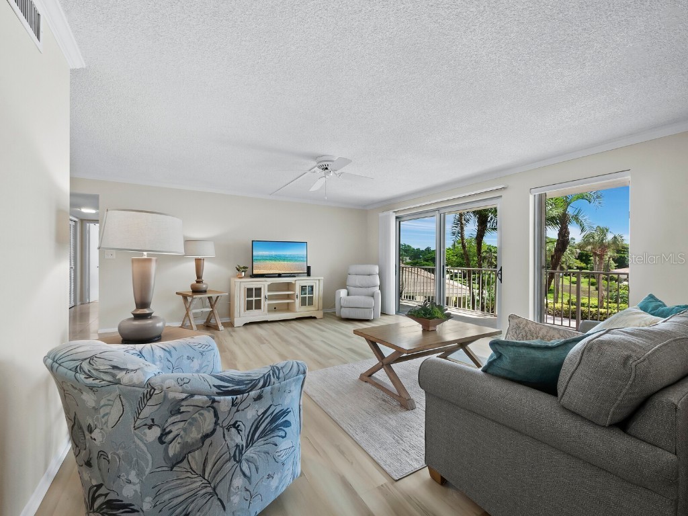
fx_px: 278
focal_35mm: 14
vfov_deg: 85.7
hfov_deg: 102.1
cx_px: 344
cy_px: 258
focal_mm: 7
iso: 400
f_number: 11
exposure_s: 1/4
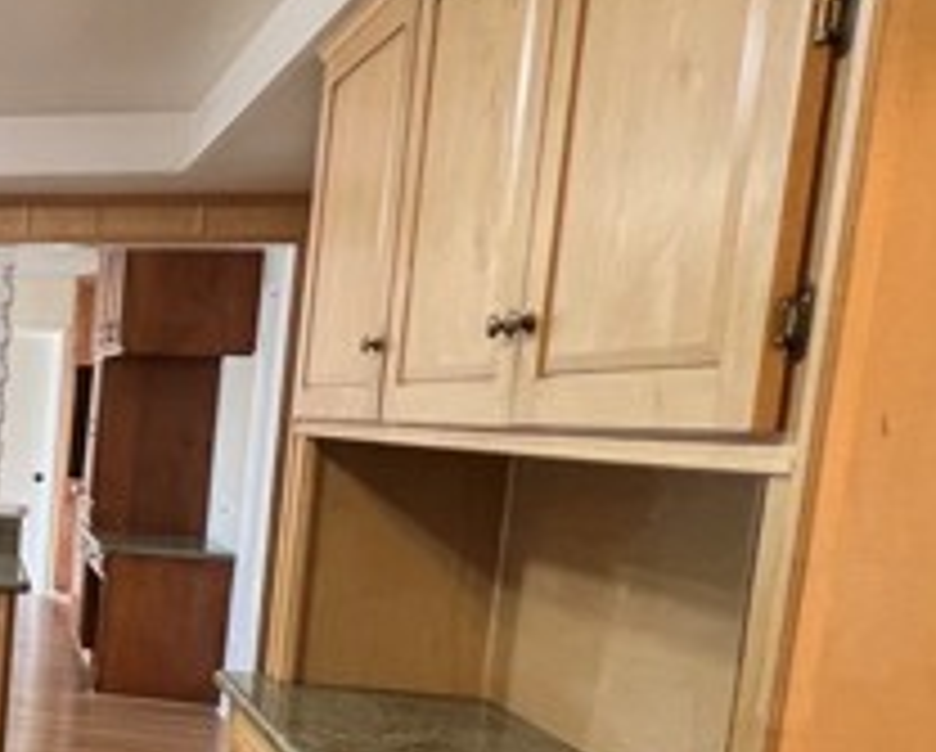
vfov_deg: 37.8
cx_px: -342
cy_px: 513
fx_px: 1082
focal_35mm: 39
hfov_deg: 32.2
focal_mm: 1.57
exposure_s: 1/60
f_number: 1.8
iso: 125
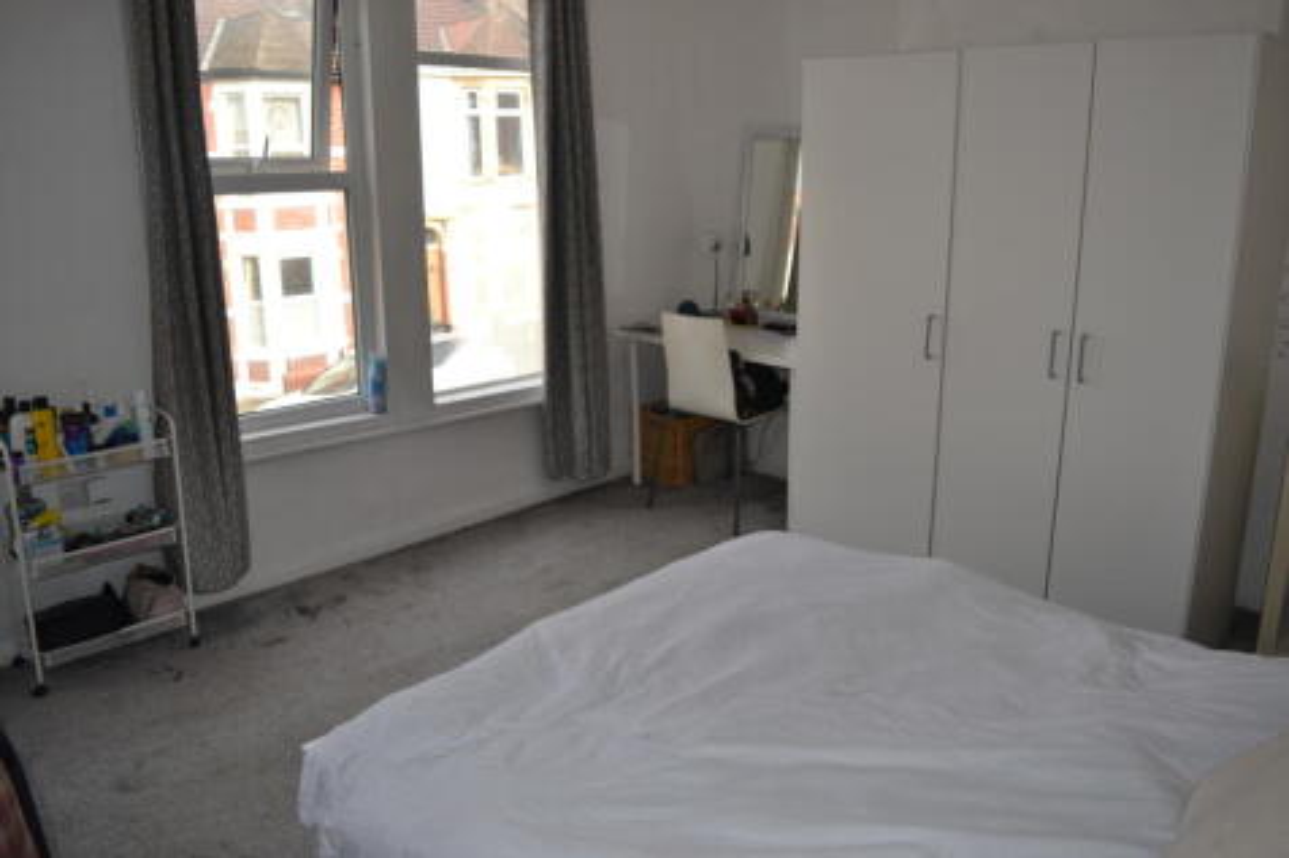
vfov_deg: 47.9
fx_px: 966
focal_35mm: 27
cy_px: 429
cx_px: 644
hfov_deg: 67.4
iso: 100
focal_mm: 18
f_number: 4
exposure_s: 1/160
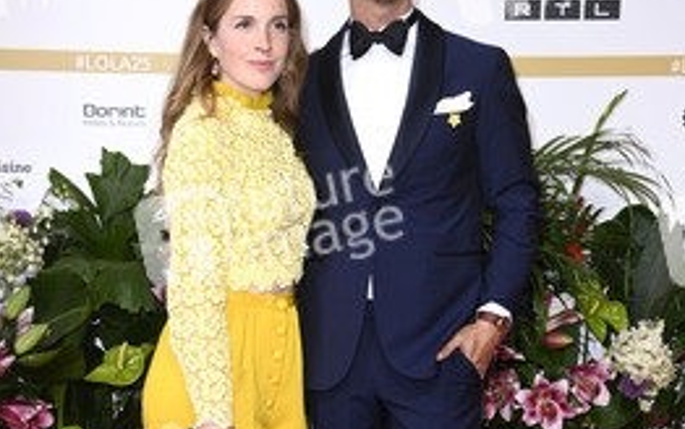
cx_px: 345
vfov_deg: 12.9
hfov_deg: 20.6
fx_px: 1886
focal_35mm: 101
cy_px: 356
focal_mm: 65
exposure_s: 1/250
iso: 500
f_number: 5.6
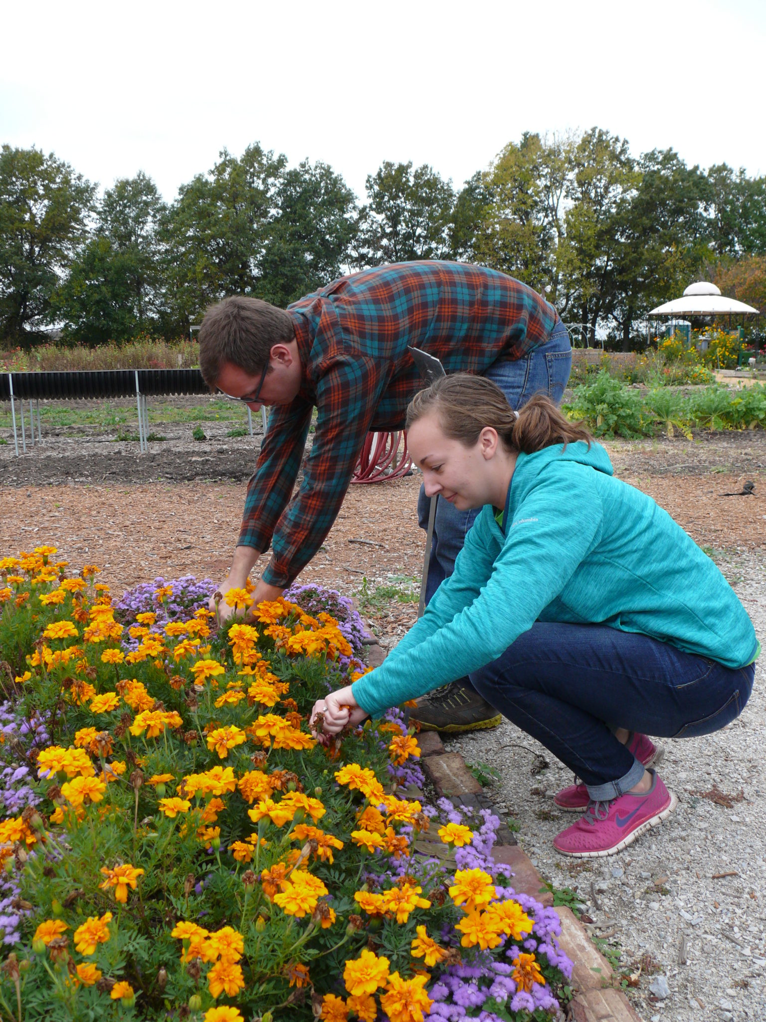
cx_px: 383
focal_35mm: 35
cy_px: 511
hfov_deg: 40.7
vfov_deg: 52.6
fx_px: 1033
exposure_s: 1/250
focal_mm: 7.4
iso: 100
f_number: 4
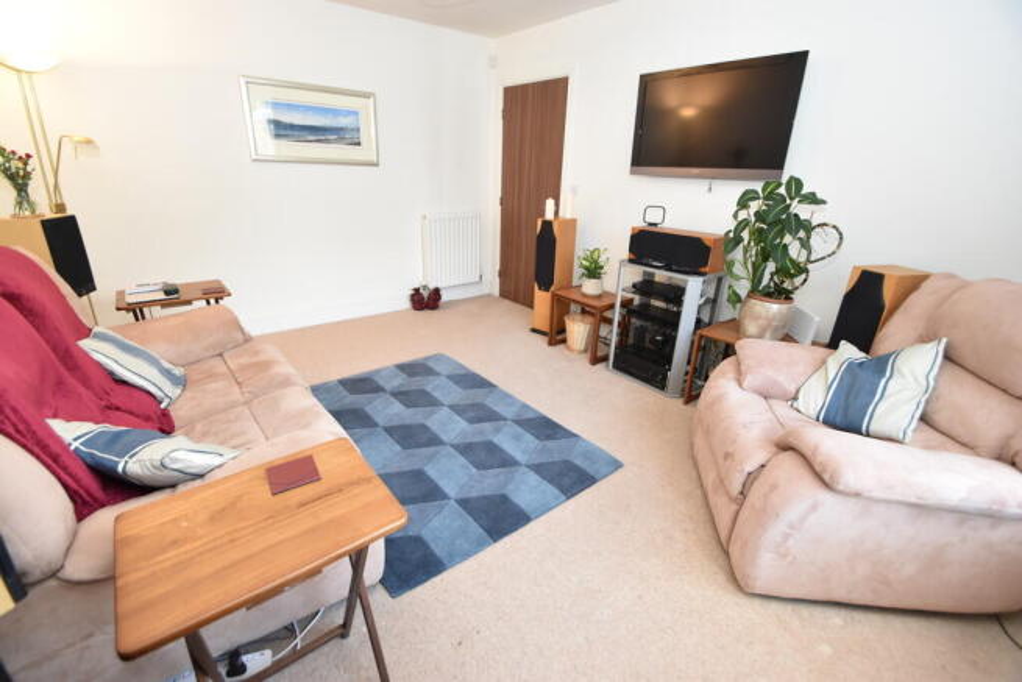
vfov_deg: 77.4
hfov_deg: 100.4
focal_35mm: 15
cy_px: 341
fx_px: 426
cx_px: 511
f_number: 5
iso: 800
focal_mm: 10
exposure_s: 1/100
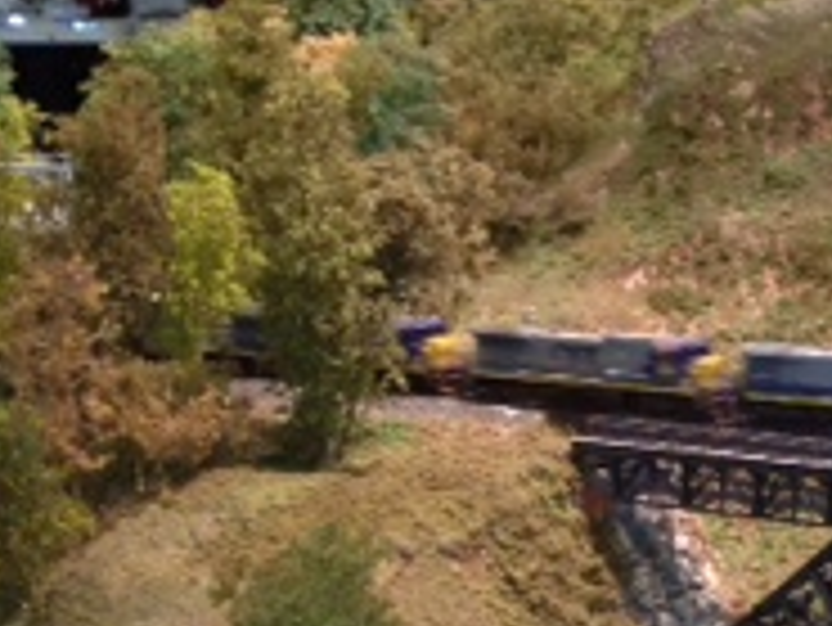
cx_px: 1412
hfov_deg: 15.3
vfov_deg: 13.0
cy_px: 455
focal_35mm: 114
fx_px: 2742
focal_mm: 4.13
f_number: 2.4
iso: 125
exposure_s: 1/20
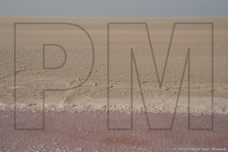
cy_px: 76
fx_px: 317
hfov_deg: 39.6
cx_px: 114
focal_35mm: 50
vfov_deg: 27.0
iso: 100
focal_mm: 50
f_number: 6.3
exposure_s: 1/800
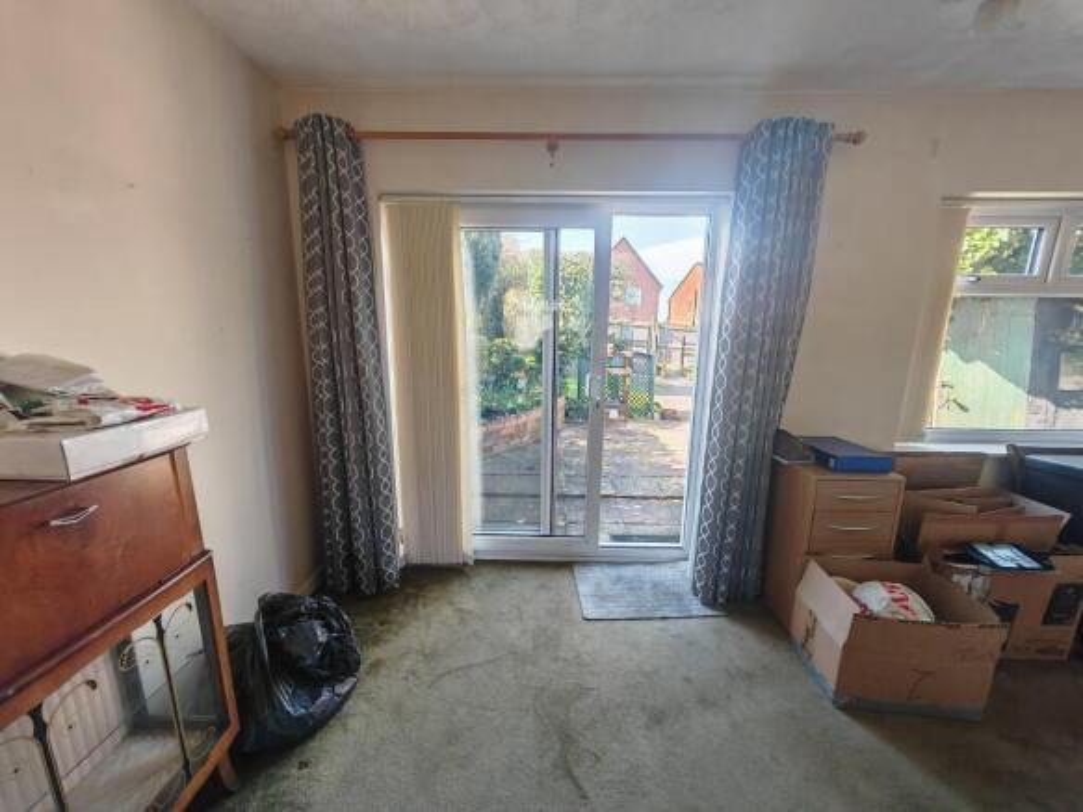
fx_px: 407
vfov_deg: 89.9
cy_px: 406
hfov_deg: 106.2
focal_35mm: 13
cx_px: 542
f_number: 2
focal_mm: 1.82
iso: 160
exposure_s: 1/50
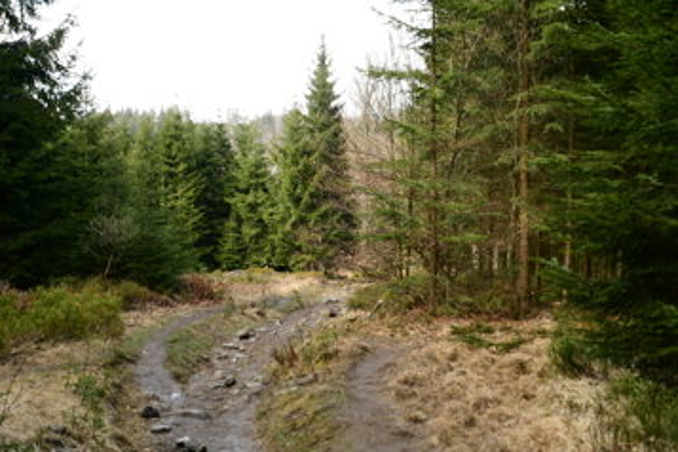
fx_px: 697
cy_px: 221
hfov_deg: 51.9
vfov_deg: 35.9
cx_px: 330
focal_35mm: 37
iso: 100
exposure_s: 1/125
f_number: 3.5
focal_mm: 22
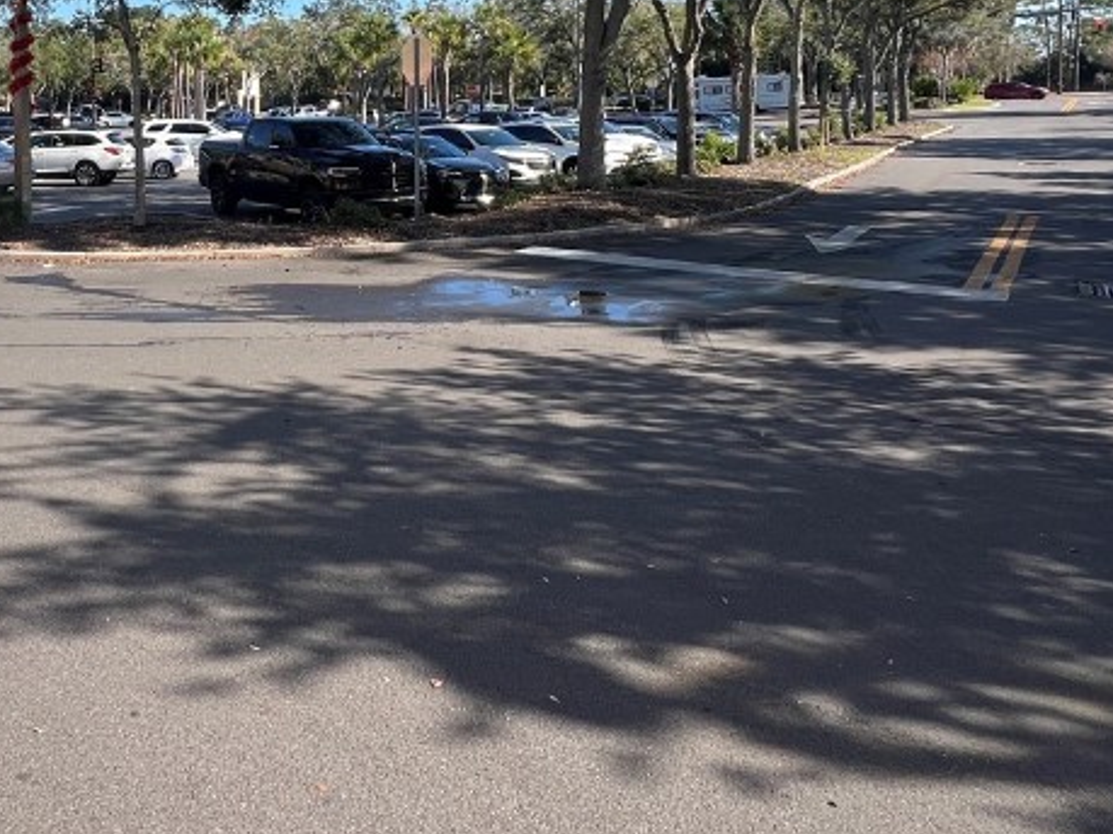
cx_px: 279
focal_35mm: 29
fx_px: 932
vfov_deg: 44.9
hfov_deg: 58.5
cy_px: 124
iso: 32
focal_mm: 1.57
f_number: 1.8
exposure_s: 1/732
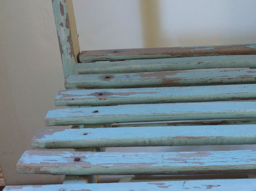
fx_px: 377
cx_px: 188
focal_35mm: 51
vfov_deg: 28.5
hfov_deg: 36.8
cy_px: 105
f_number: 2.4
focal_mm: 3.3
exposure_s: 1/25
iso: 32
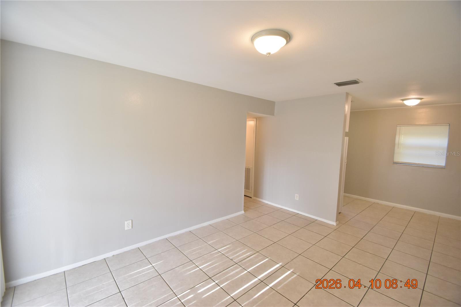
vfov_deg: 77.3
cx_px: 230
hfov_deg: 100.4
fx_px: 192
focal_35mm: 15
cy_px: 154
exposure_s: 1/125
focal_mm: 10
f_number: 3.5
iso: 800
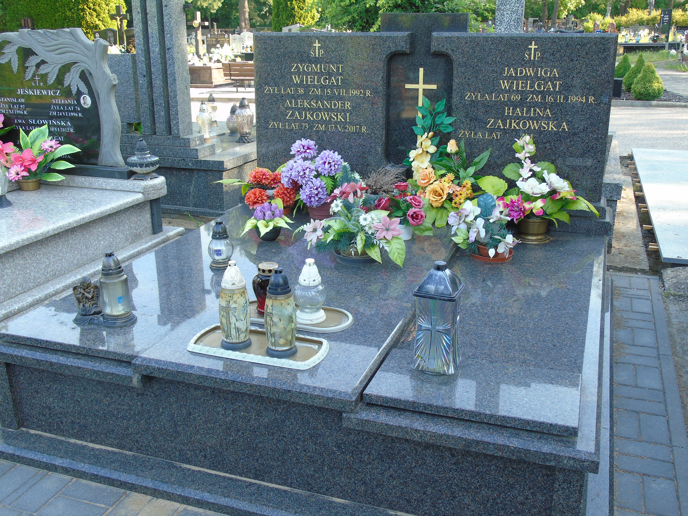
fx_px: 676
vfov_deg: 41.8
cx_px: 344
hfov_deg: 54.0
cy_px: 258
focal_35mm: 34
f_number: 3.8
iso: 80
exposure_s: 1/60
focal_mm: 6.1
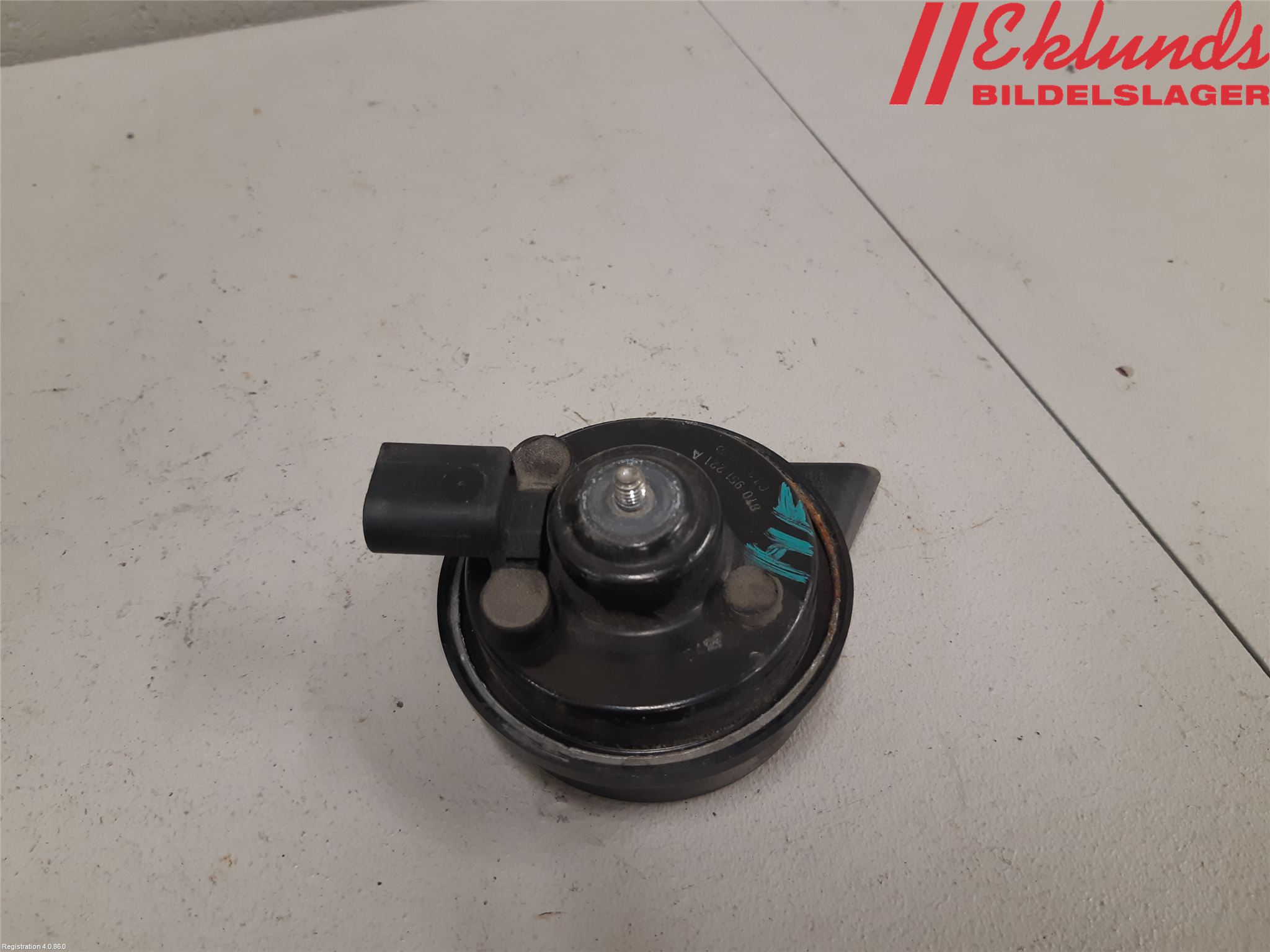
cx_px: 635
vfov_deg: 53.1
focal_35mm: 26
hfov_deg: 67.3
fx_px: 954
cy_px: 476
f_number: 1.7
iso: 100
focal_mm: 3.93
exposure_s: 1/50
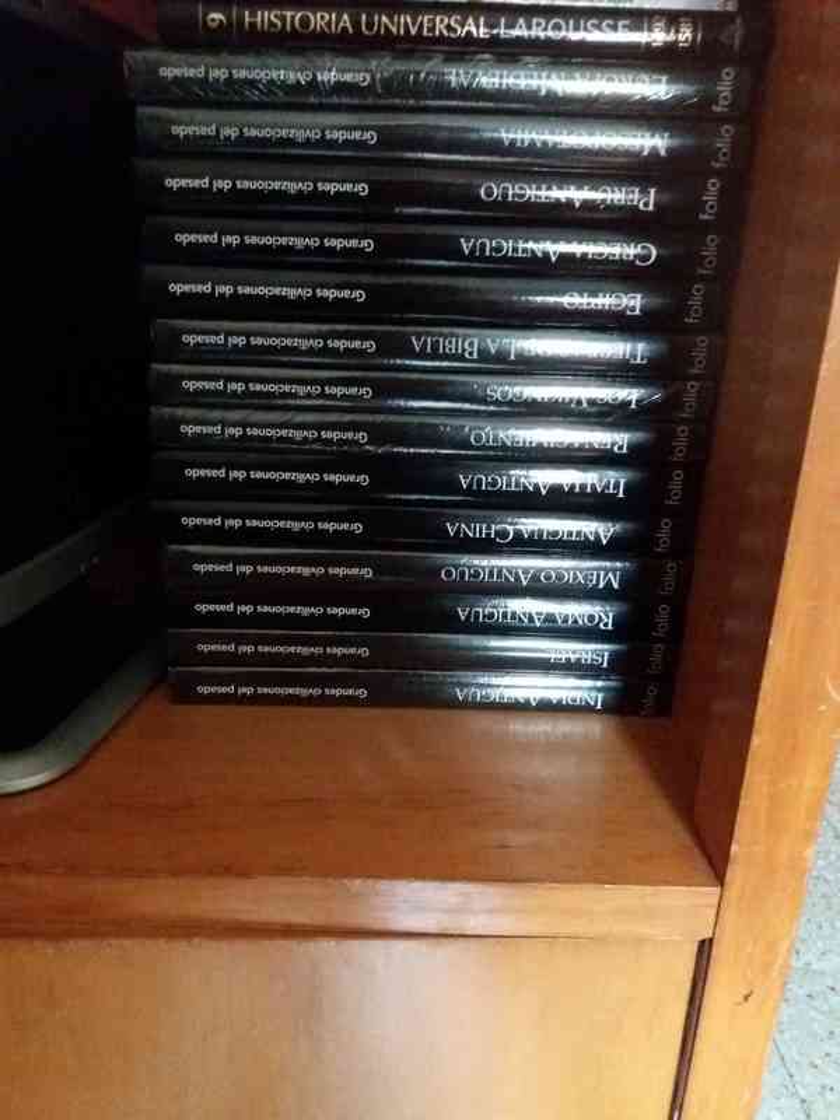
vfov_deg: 63.4
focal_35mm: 28
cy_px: 560
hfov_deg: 49.7
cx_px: 420
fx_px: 906
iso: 1250
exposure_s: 1/17
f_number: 1.9
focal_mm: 3.7
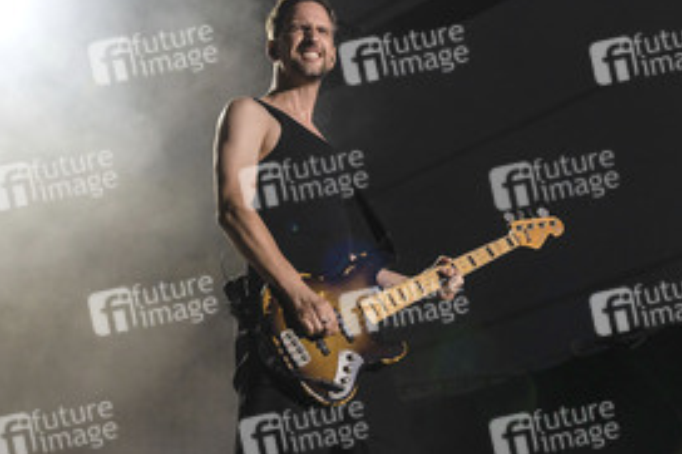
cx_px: 337
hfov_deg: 34.5
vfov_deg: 23.3
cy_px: 243
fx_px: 1098
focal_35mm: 58
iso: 2000
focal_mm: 35
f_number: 8
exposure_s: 1/320
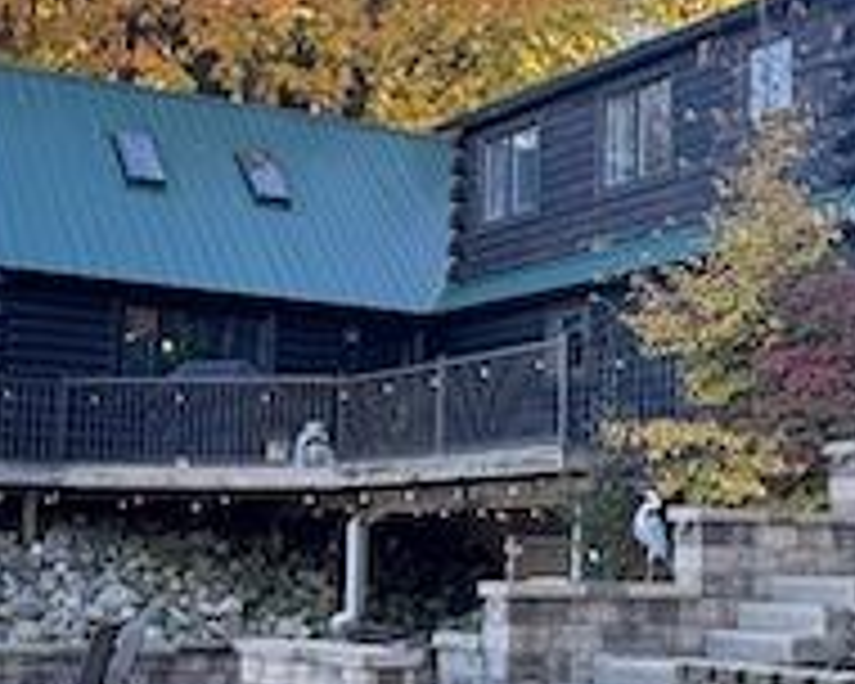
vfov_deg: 21.2
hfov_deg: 26.2
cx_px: 612
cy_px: 284
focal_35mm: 72
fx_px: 1822
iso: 50
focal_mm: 2.22
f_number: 2.2
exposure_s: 1/99
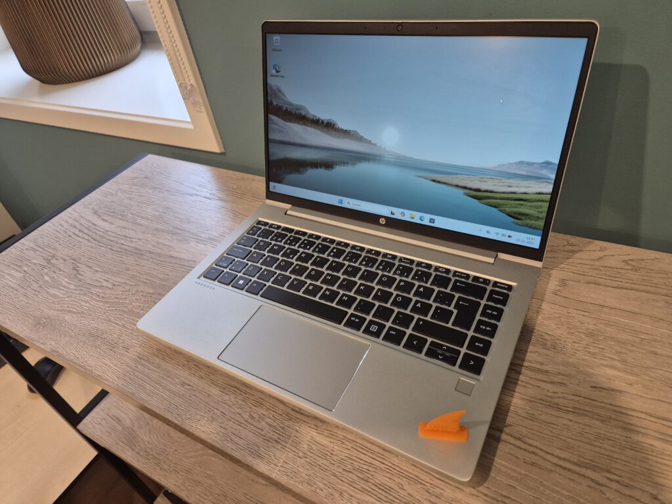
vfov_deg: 58.9
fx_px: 446
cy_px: 252
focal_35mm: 23
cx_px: 336
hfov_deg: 73.9
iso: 250
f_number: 1.8
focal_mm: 5.4
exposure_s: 1/100
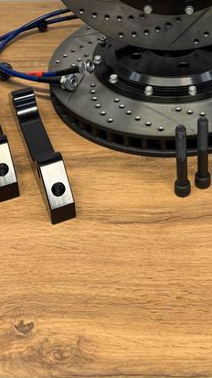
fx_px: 570
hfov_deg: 20.7
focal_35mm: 57
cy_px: 2
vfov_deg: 33.6
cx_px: 187
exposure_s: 1/100
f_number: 1.78
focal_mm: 6.76
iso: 100
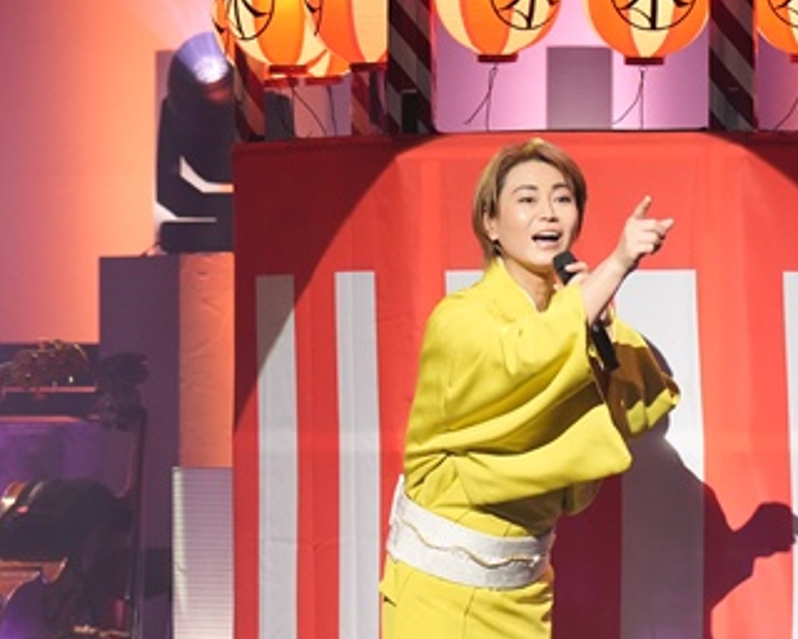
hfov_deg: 5.5
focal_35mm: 353
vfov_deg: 4.4
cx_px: 509
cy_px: 432
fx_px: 8334
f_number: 7.1
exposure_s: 1/500
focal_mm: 200.5
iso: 5000
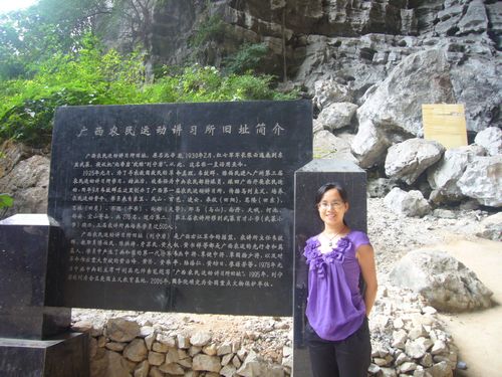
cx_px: 251
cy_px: 188
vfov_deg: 49.7
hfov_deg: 63.4
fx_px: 406
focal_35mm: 28
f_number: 2.8
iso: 80
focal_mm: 4.6
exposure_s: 1/25
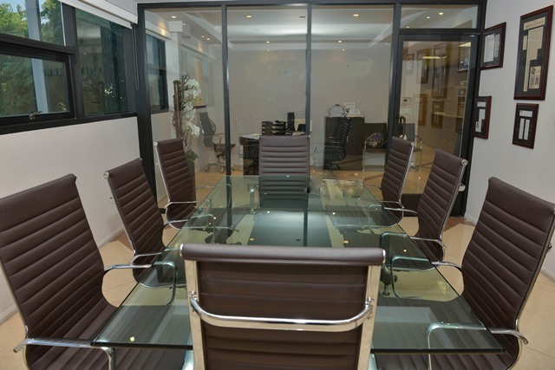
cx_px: 278
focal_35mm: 24
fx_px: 370
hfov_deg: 73.7
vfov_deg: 53.2
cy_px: 185
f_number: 6.3
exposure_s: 1/60
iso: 200
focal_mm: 24
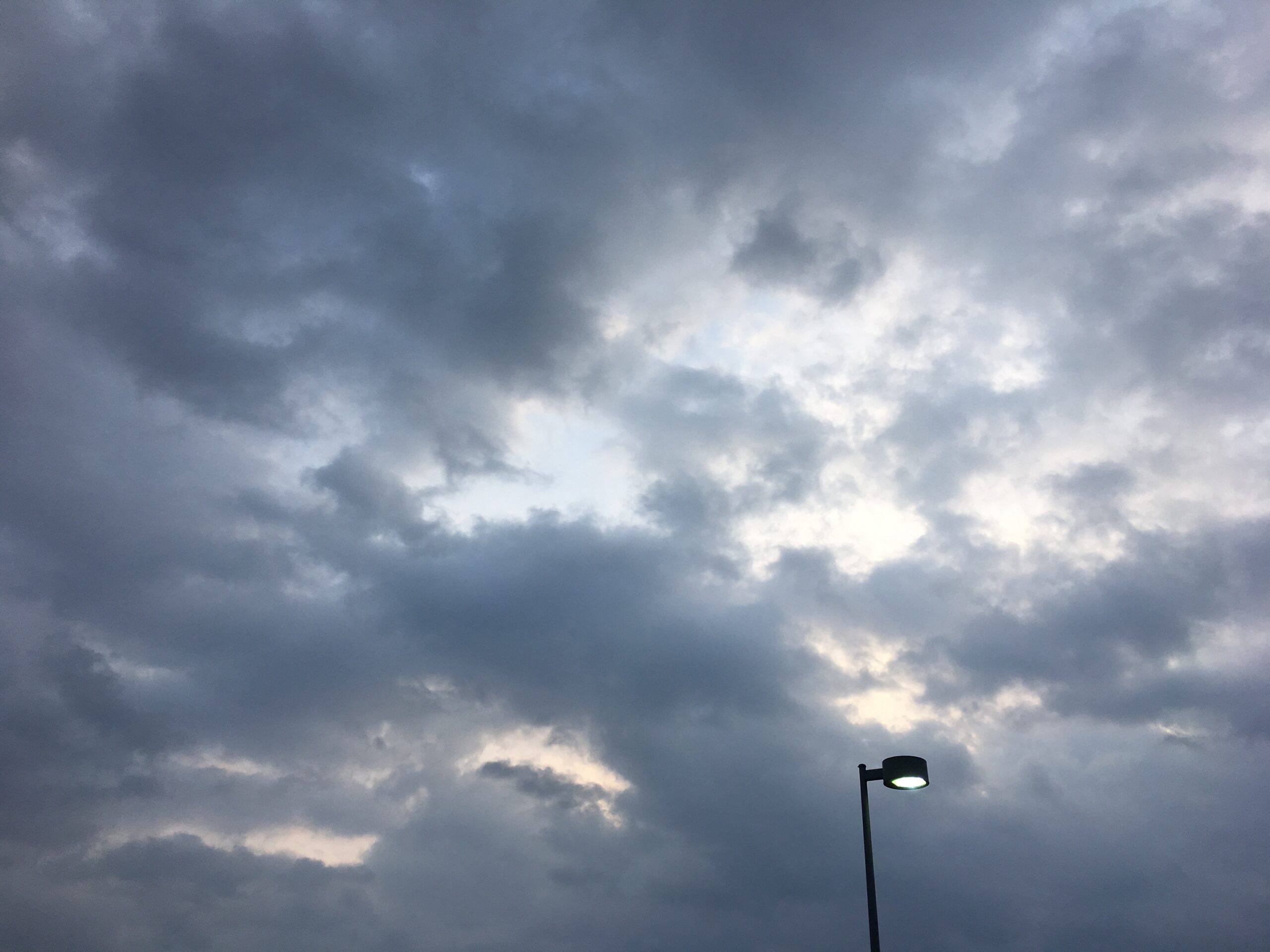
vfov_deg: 48.2
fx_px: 1064
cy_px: 476
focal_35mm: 29
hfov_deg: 61.7
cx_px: 635
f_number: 2.2
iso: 25
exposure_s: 1/243
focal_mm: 4.15
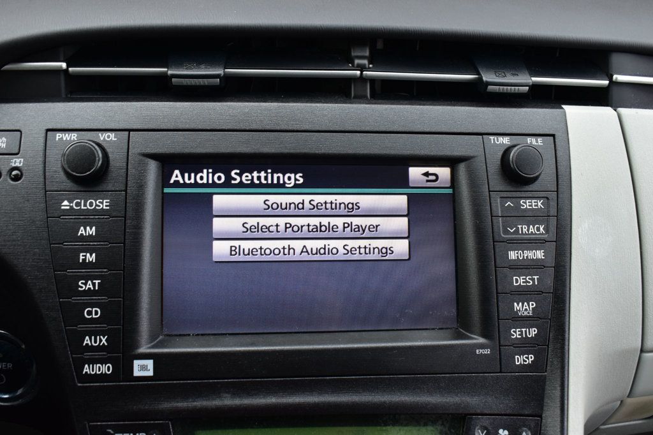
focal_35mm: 36
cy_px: 218
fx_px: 653
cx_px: 326
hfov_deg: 53.1
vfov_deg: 36.8
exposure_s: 1/40
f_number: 7.1
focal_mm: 24
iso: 400
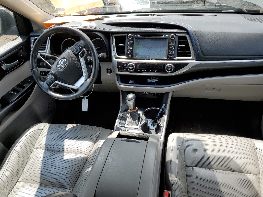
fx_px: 198
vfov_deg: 53.1
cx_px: 132
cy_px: 98
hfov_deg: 67.3
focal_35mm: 26
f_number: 1.5
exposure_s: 1/769
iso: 50
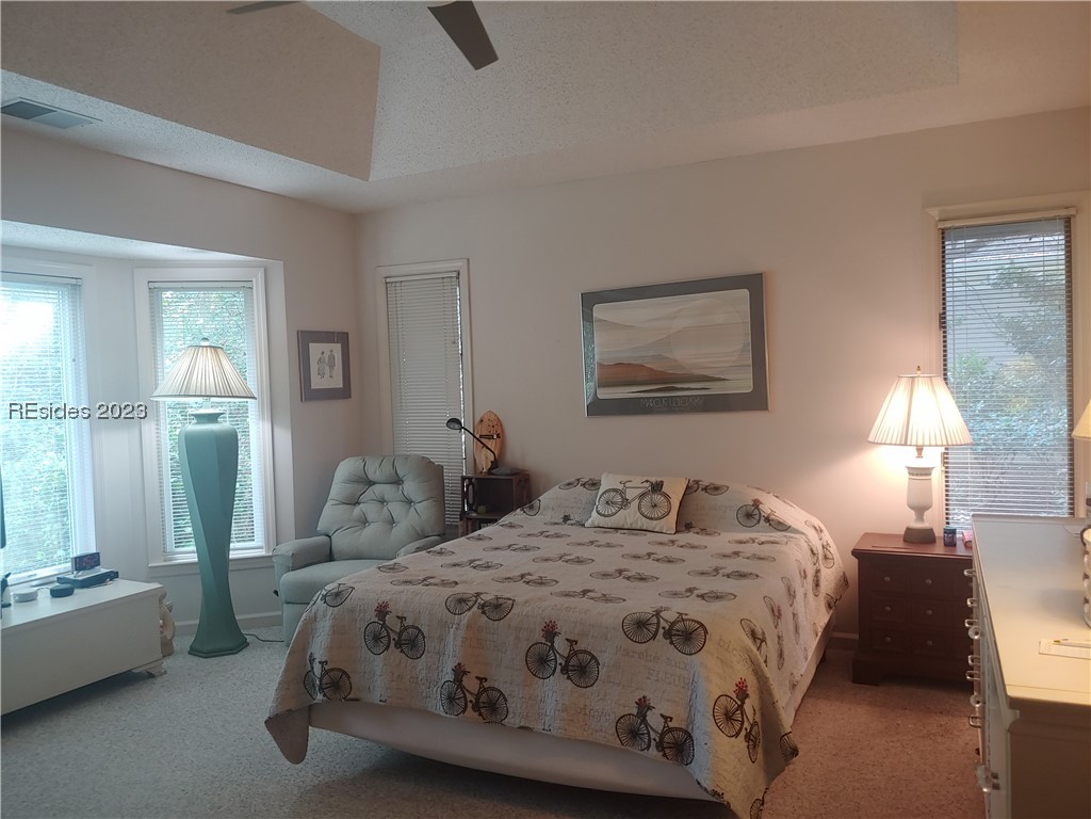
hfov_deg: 69.4
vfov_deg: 54.9
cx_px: 546
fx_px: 788
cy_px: 410
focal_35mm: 25
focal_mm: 4.23
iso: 100
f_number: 1.5
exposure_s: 1/40
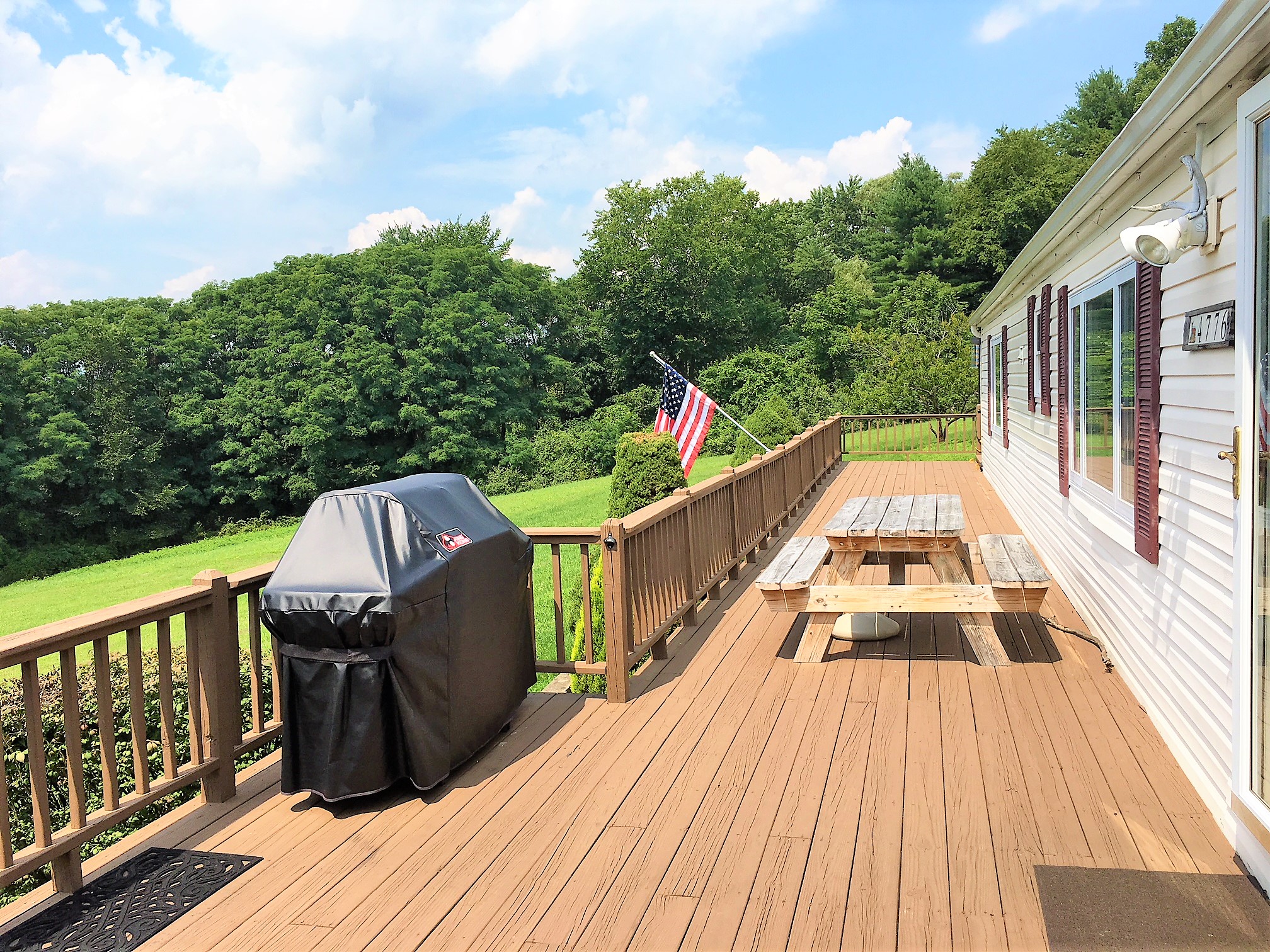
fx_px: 1064
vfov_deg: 48.2
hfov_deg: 61.7
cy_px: 476
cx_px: 635
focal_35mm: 29
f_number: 2.2
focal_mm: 4.15
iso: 25
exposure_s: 1/1748
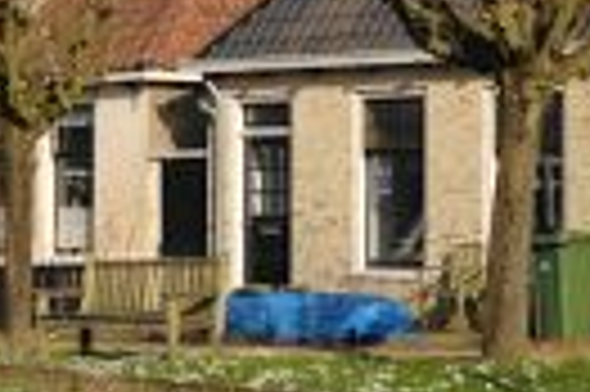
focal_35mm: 134
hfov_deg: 15.1
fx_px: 2193
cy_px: 176
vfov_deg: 10.2
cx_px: 18
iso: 320
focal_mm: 26
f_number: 4.5
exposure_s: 1/3200
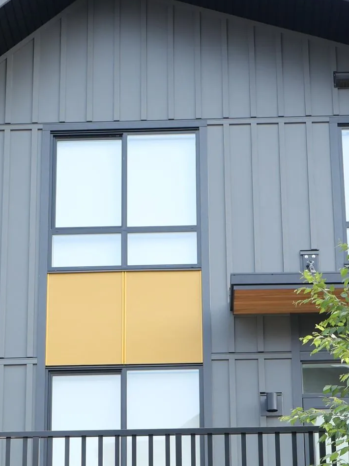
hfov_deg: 16.4
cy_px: 414
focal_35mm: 90
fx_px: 1210
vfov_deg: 21.3
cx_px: 171
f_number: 5.6
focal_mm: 16.5
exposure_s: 1/125
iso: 200
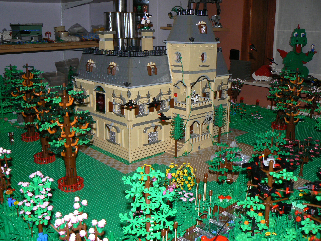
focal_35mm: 36
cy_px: 120
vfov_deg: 39.7
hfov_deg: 51.4
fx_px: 334
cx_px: 160
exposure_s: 1/25
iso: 100
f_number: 2.8
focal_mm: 6
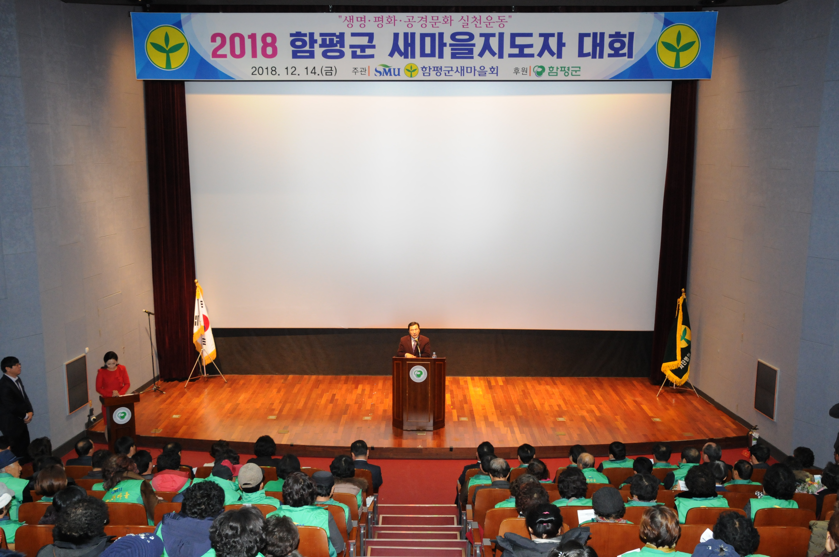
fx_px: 768
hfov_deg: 57.3
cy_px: 278
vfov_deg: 39.9
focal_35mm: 33
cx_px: 420
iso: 1250
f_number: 8
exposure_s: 1/60
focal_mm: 22
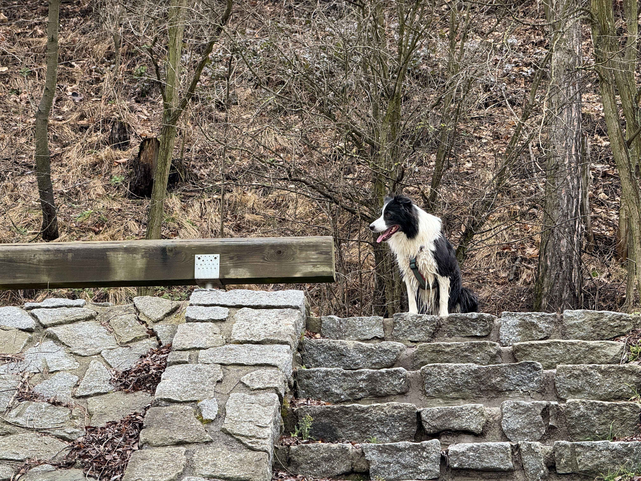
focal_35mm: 120
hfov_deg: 16.4
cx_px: 320
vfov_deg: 12.3
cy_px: 240
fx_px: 2222
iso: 64
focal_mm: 15.66
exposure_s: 1/99
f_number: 2.8
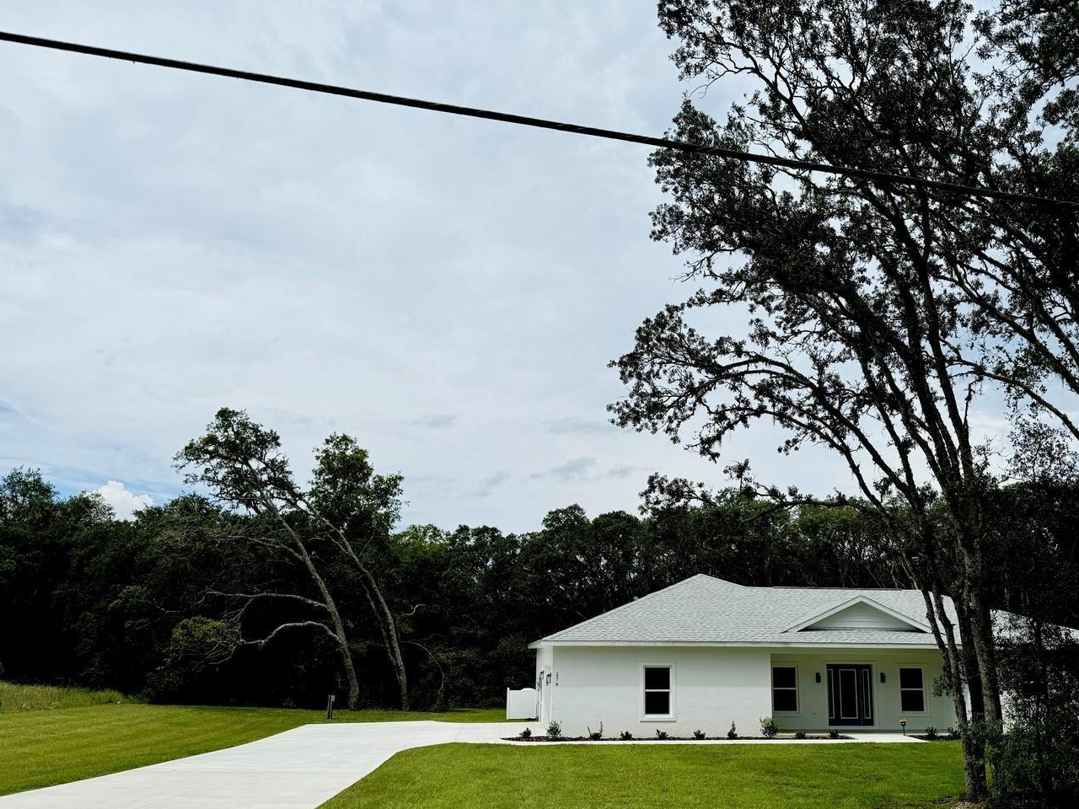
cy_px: 490
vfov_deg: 46.5
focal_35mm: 30
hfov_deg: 59.5
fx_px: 935
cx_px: 643
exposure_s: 1/9009
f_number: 1.78
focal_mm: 6.76
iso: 80
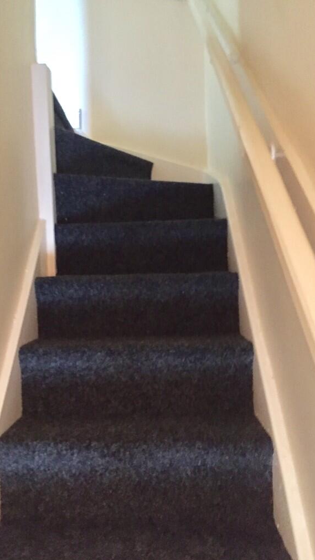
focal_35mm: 32
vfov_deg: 61.0
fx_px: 475
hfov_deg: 36.5
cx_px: 123
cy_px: 282
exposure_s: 1/17
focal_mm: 4.15
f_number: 2.2
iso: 400
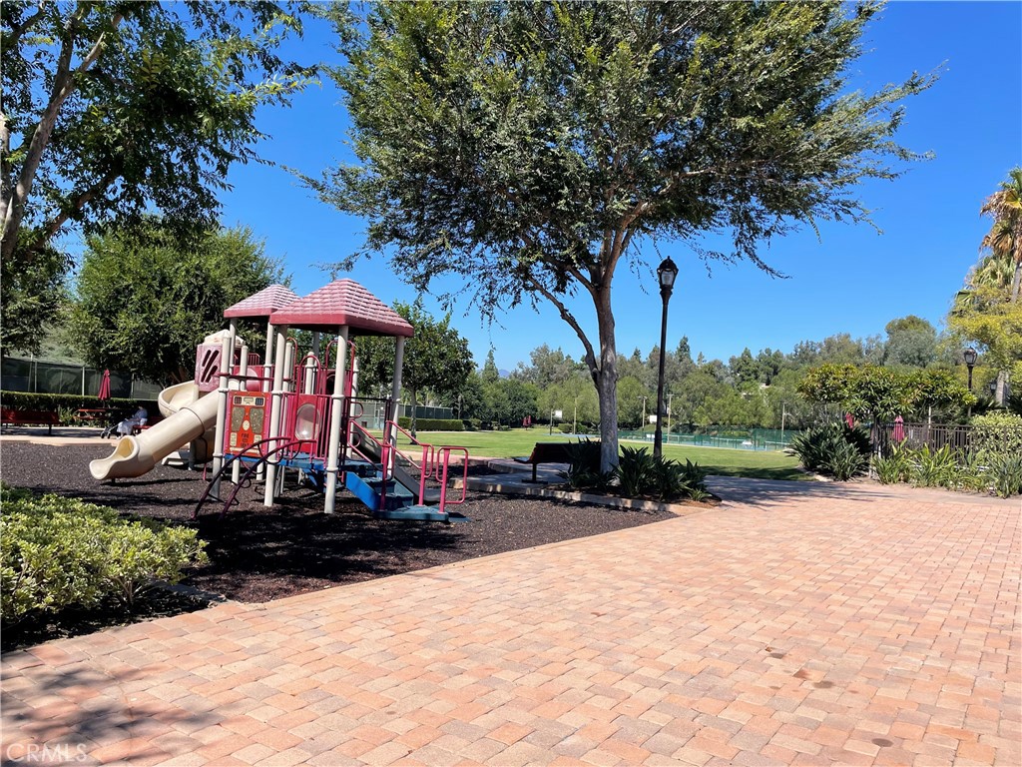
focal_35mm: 26
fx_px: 768
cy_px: 384
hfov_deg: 67.3
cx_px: 511
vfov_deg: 53.1
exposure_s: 1/2882
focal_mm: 4.2
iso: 32
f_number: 1.6
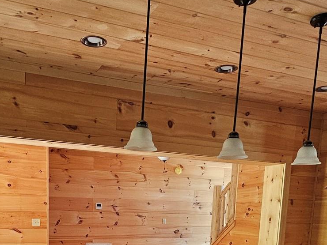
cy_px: 262
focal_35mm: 36
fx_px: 340
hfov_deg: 51.0
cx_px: 130
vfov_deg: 34.8
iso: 320
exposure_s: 1/40
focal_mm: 2.2
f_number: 2.2
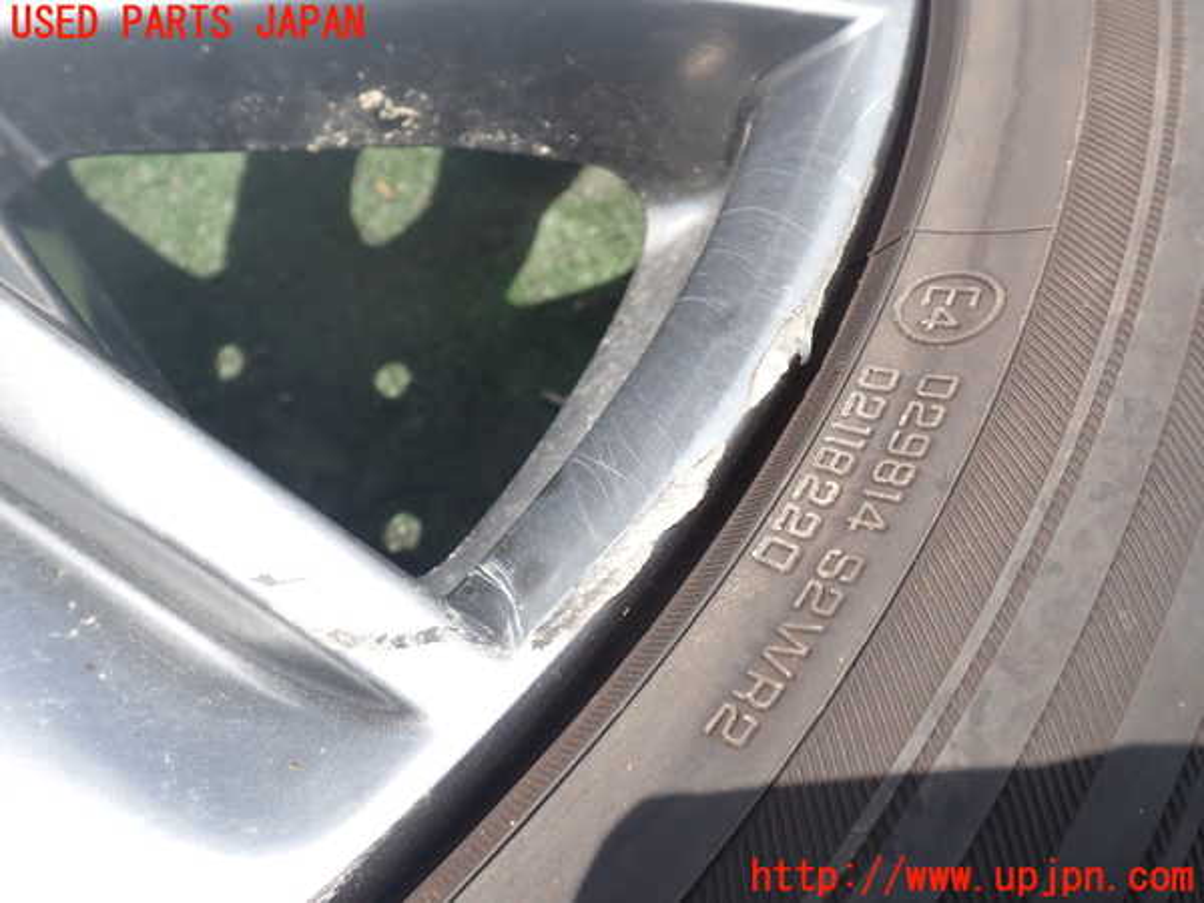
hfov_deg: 60.0
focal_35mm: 30
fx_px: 1043
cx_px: 602
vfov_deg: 46.8
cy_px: 452
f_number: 3.2
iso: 100
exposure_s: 1/500
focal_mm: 5.4
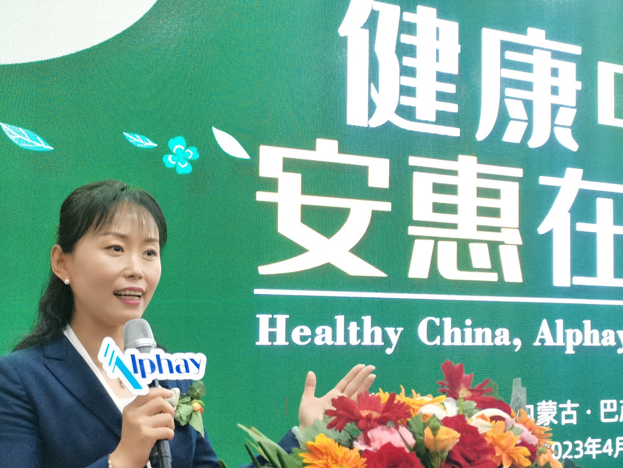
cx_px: 301
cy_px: 242
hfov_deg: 32.2
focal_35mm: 60
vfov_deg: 24.4
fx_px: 1080
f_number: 1.8
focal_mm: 5.58
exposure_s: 1/40
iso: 400
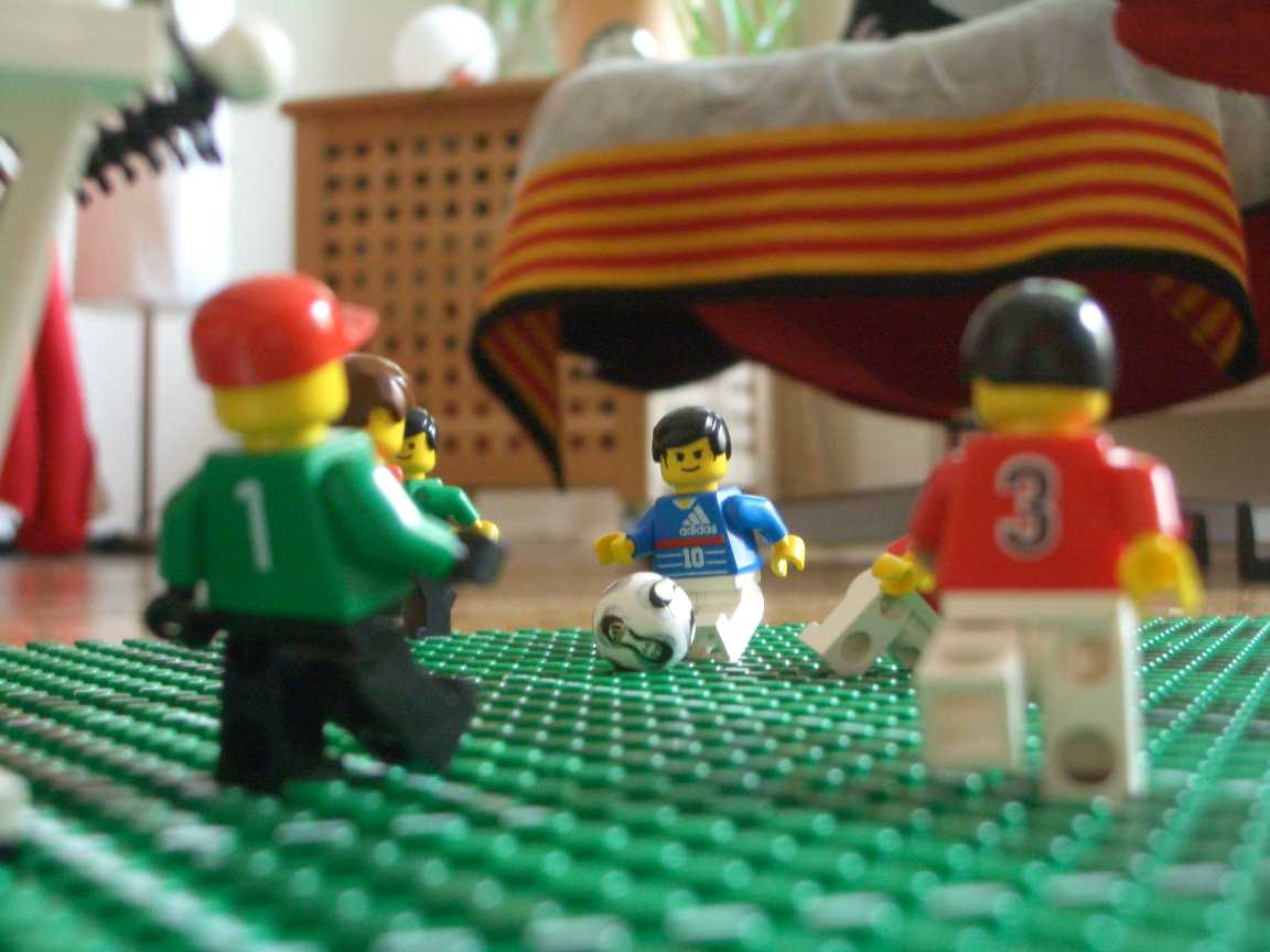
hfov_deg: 31.2
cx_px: 635
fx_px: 2275
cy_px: 476
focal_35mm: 62
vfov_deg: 23.7
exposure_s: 1/13
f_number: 3.5
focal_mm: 10.2
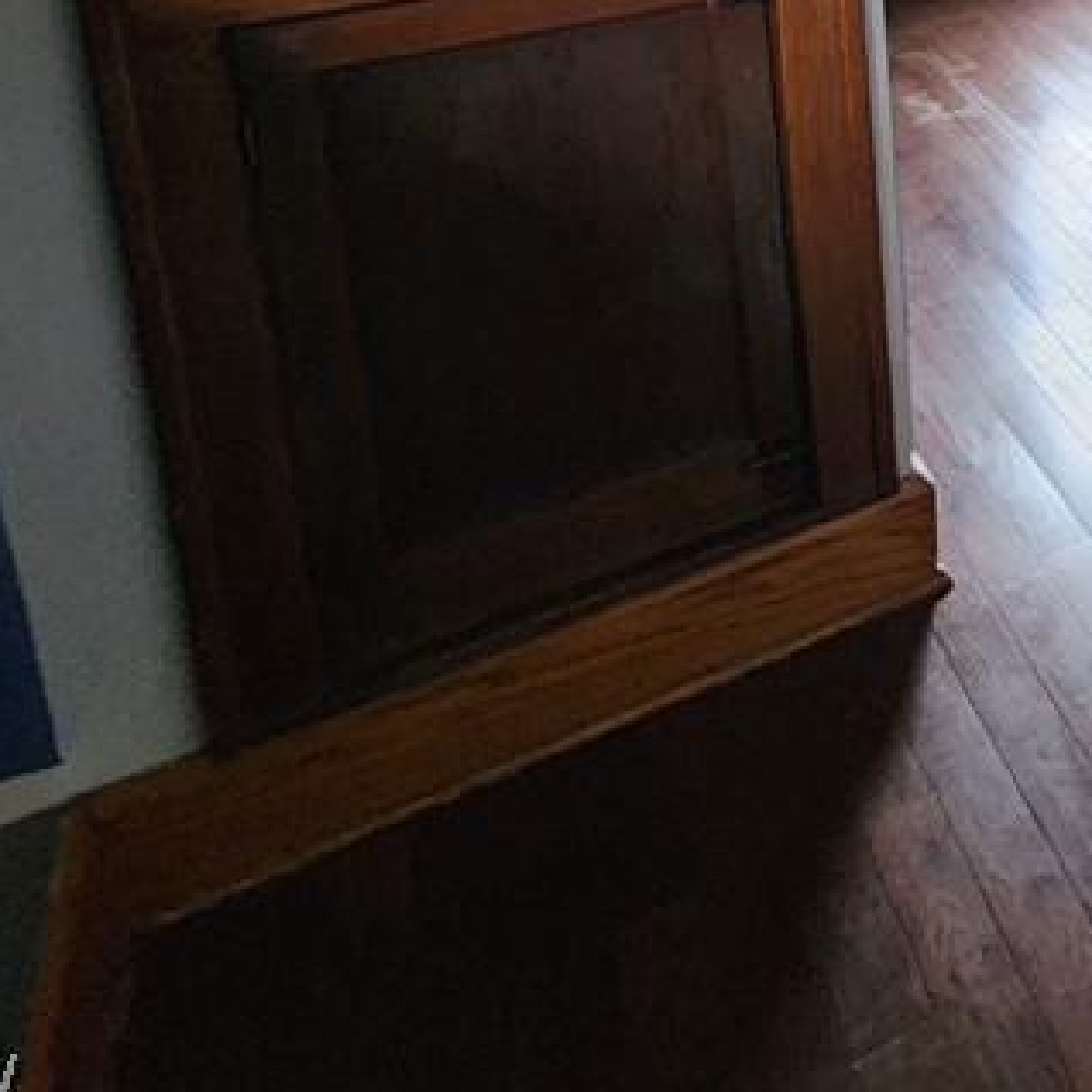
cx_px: 1422
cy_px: -192
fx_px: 1321
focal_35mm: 37
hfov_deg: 33.1
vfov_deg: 35.9
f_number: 2.2
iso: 400
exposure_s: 1/30
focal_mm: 2.2
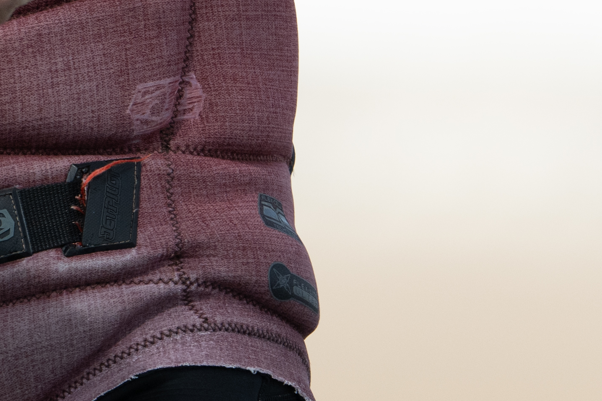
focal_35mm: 2300
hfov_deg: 0.9
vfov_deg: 0.6
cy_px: -206
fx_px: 38454
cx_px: -98
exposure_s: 1/2500
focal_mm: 400
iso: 320
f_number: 5
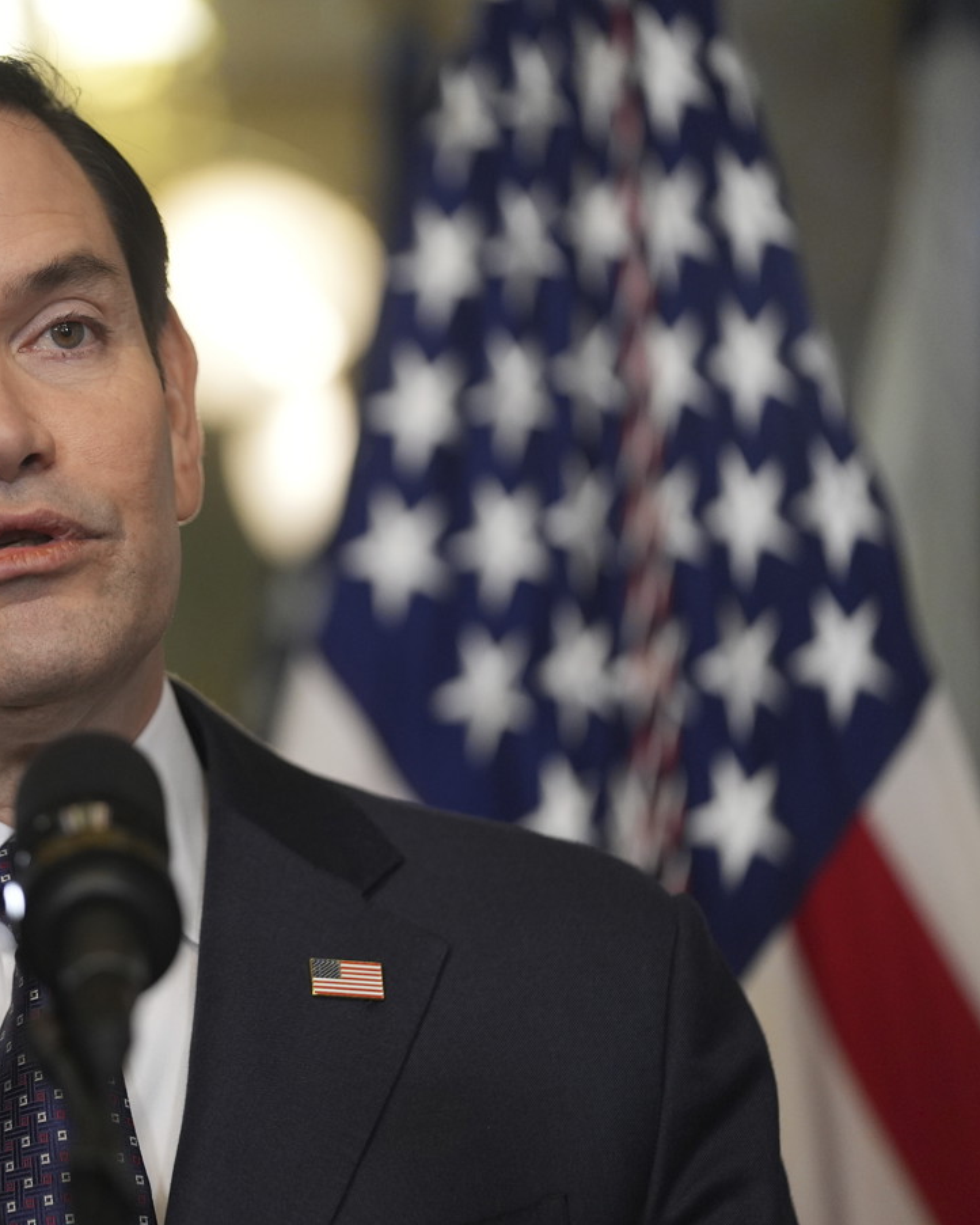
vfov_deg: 9.0
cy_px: 614
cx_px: 60
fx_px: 7792
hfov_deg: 7.2
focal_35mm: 215
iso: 2000
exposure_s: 1/320
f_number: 2.8
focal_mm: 152
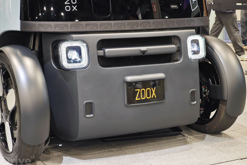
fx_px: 542
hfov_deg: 25.7
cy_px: 75
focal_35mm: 79
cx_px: 122
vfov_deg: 17.3
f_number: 1.8
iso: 250
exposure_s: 1/100
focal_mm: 12.28
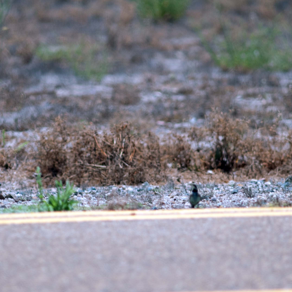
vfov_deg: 2.3
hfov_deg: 2.3
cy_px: 127
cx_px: 137
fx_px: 7291
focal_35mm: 764
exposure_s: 1/320
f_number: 4
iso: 100
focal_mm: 300
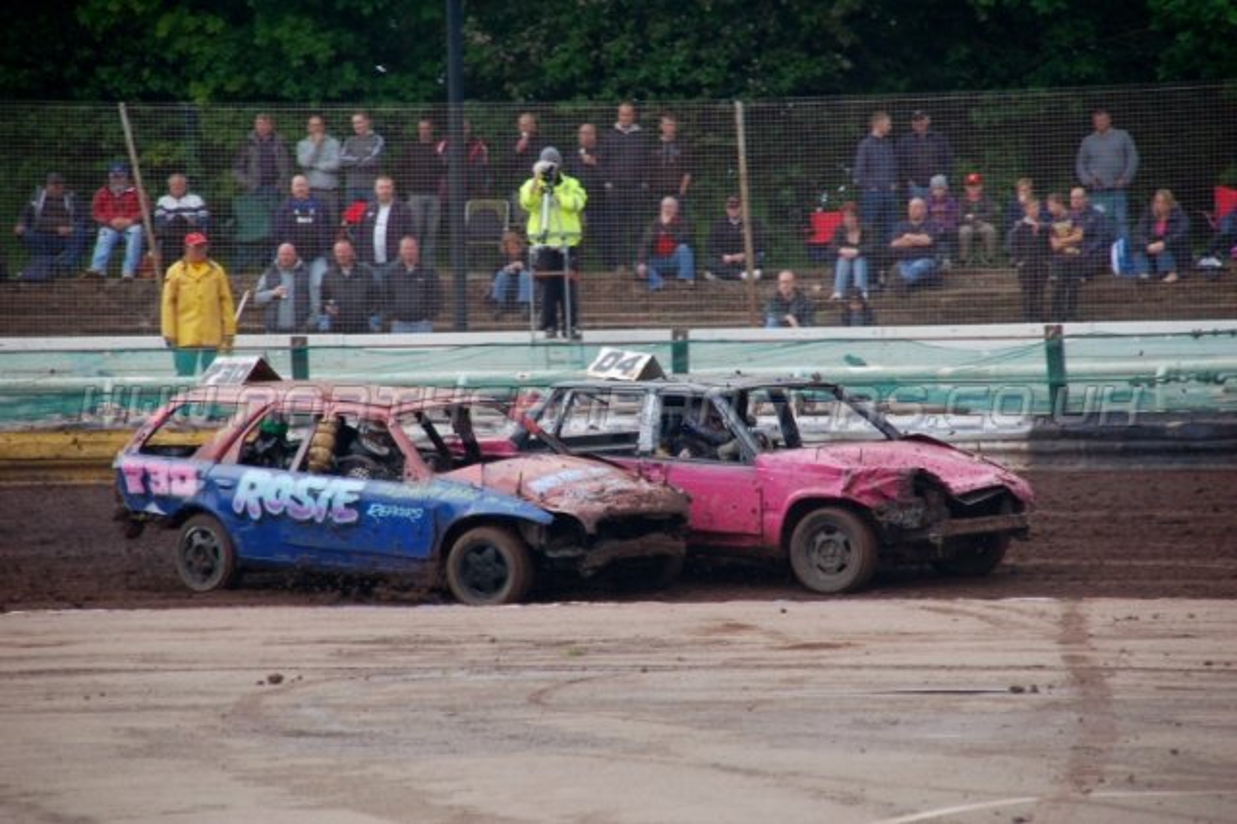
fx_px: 7984
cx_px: 618
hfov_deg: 8.9
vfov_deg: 5.9
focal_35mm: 232
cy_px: 412
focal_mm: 155
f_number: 6
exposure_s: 1/500
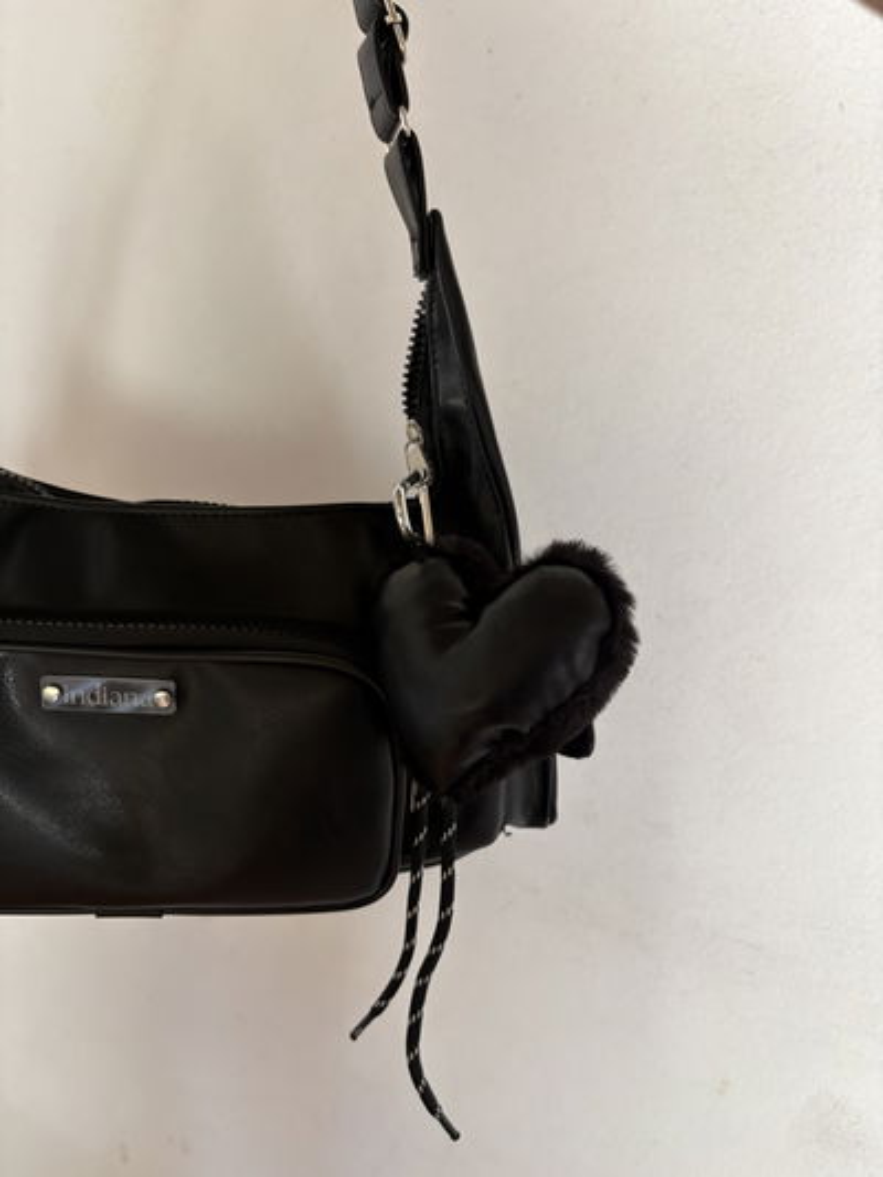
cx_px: 442
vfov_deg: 67.3
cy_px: 588
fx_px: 884
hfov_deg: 53.1
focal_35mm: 26
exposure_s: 1/60
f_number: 1.6
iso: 250
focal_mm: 5.96
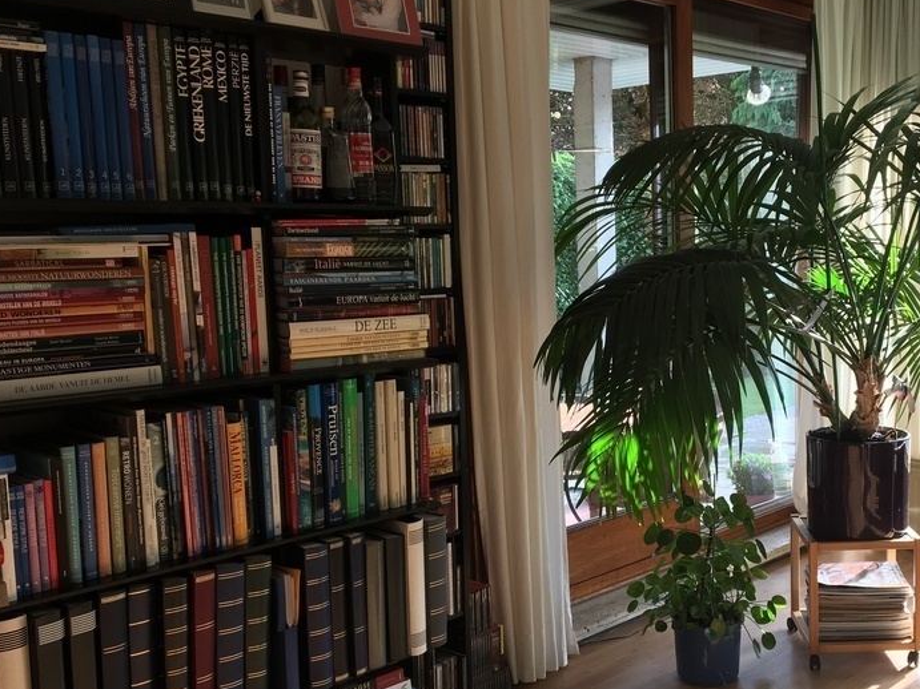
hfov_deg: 42.8
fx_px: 1143
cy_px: 411
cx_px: 666
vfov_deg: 33.5
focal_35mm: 43
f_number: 2.2
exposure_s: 1/100
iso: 32
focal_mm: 4.15
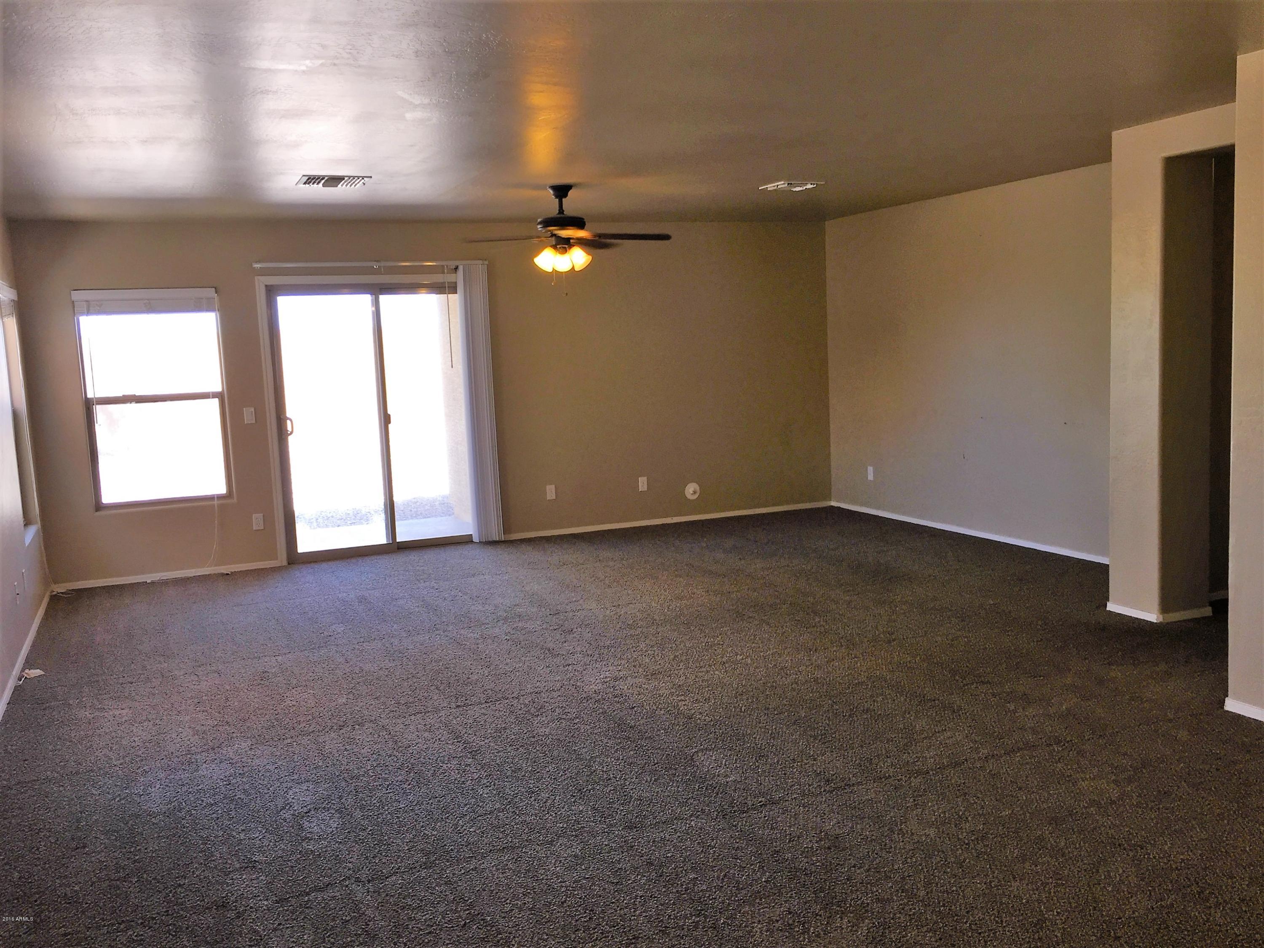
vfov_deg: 48.2
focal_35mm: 29
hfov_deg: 61.7
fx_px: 1059
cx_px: 632
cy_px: 474
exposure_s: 1/53
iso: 32
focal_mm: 4.15
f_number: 2.2
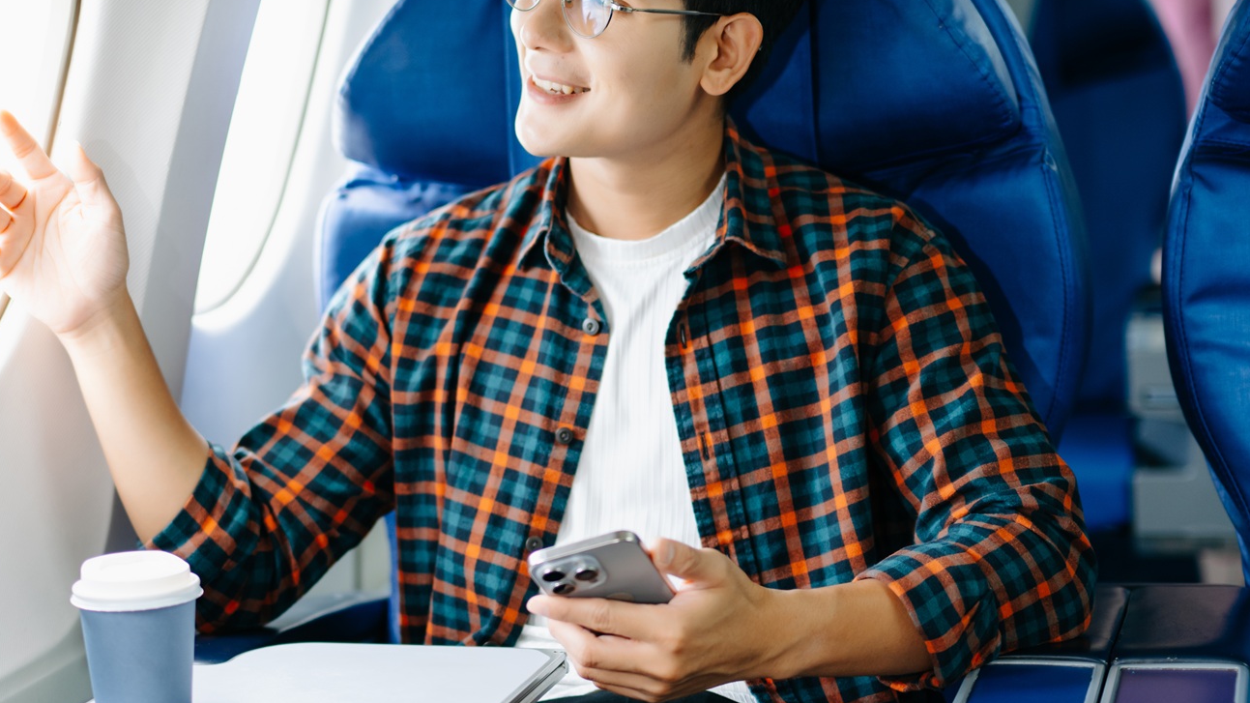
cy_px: 305
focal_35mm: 81
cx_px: 442
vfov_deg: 14.9
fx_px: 2684
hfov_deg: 26.1
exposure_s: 1/125
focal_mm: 50
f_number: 1.8
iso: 200
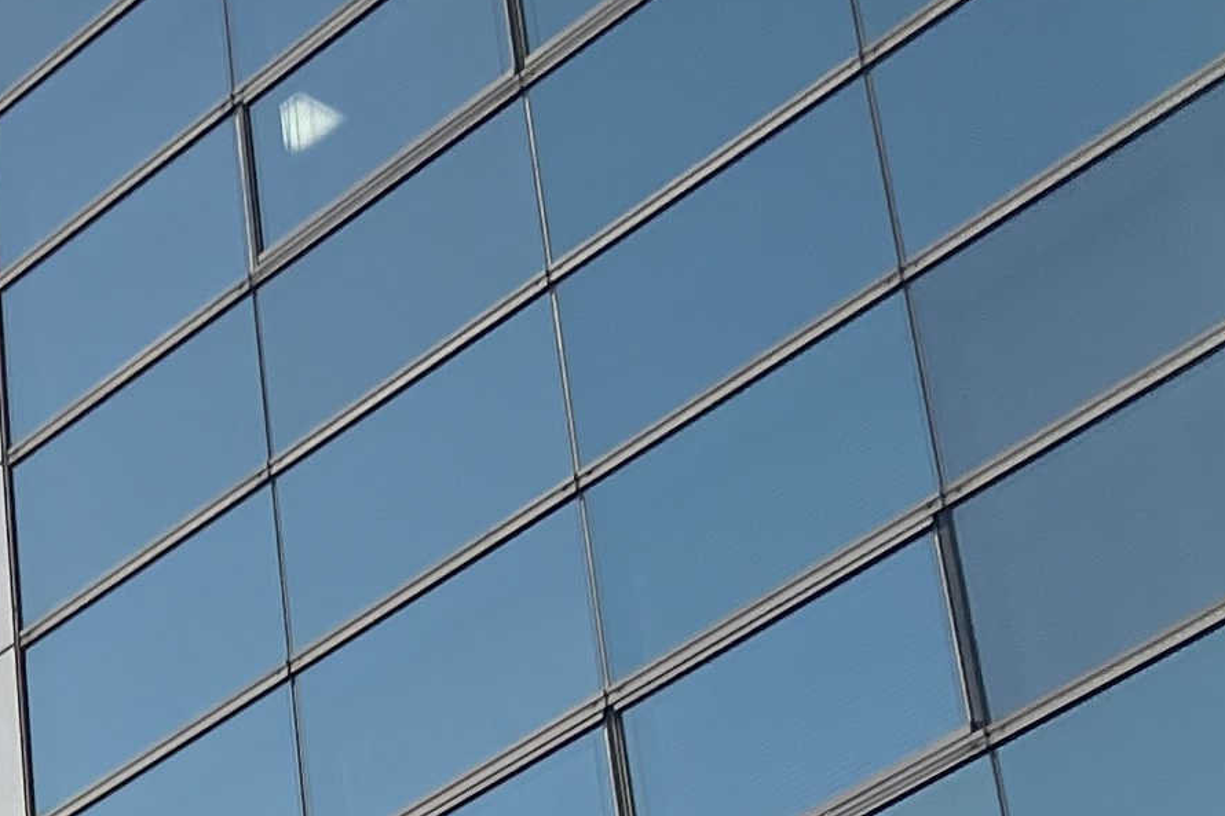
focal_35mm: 132
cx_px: -725
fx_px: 4491
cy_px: 1269
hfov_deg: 14.3
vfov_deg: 10.0
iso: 32
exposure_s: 1/1033
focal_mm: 3.99
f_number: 1.8
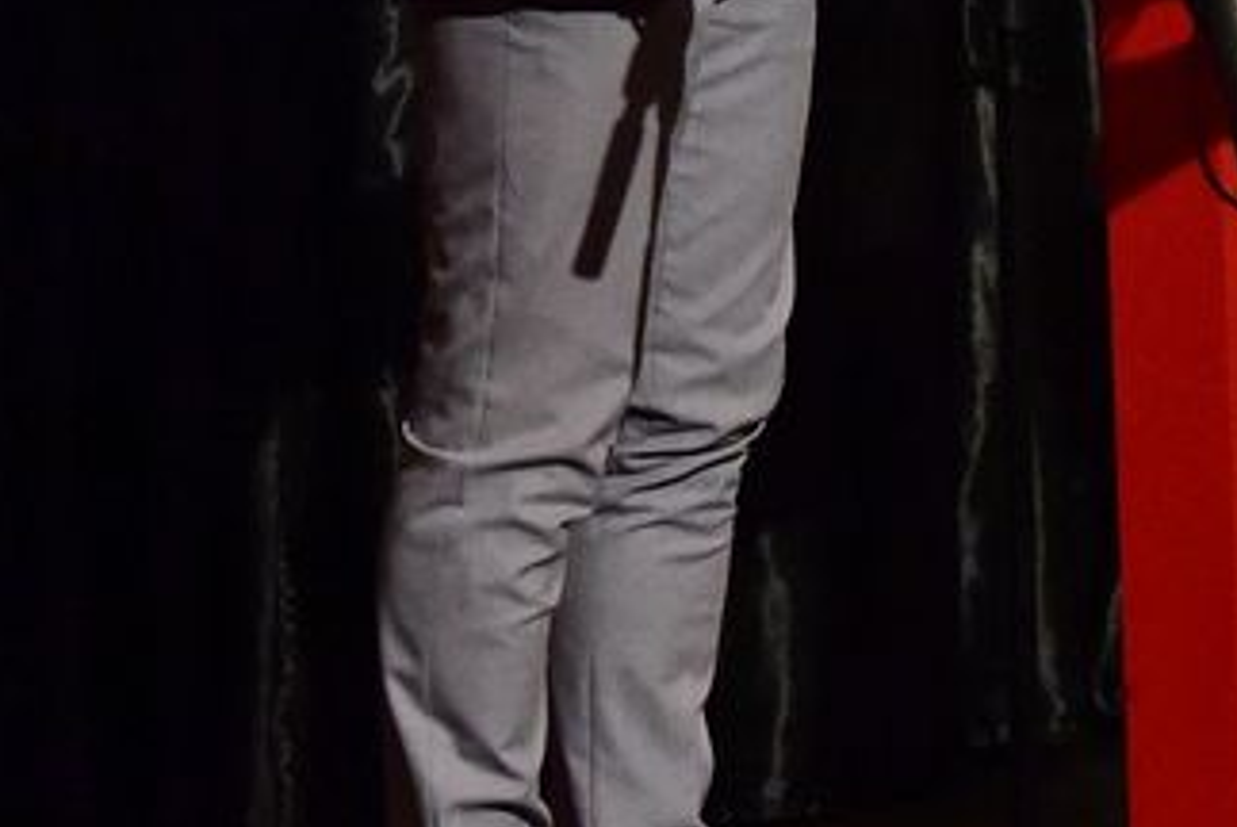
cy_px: -615
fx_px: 11177
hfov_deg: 6.3
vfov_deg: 4.2
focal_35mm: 325
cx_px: 946
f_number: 3.2
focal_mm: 70
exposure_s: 1/500
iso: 5000
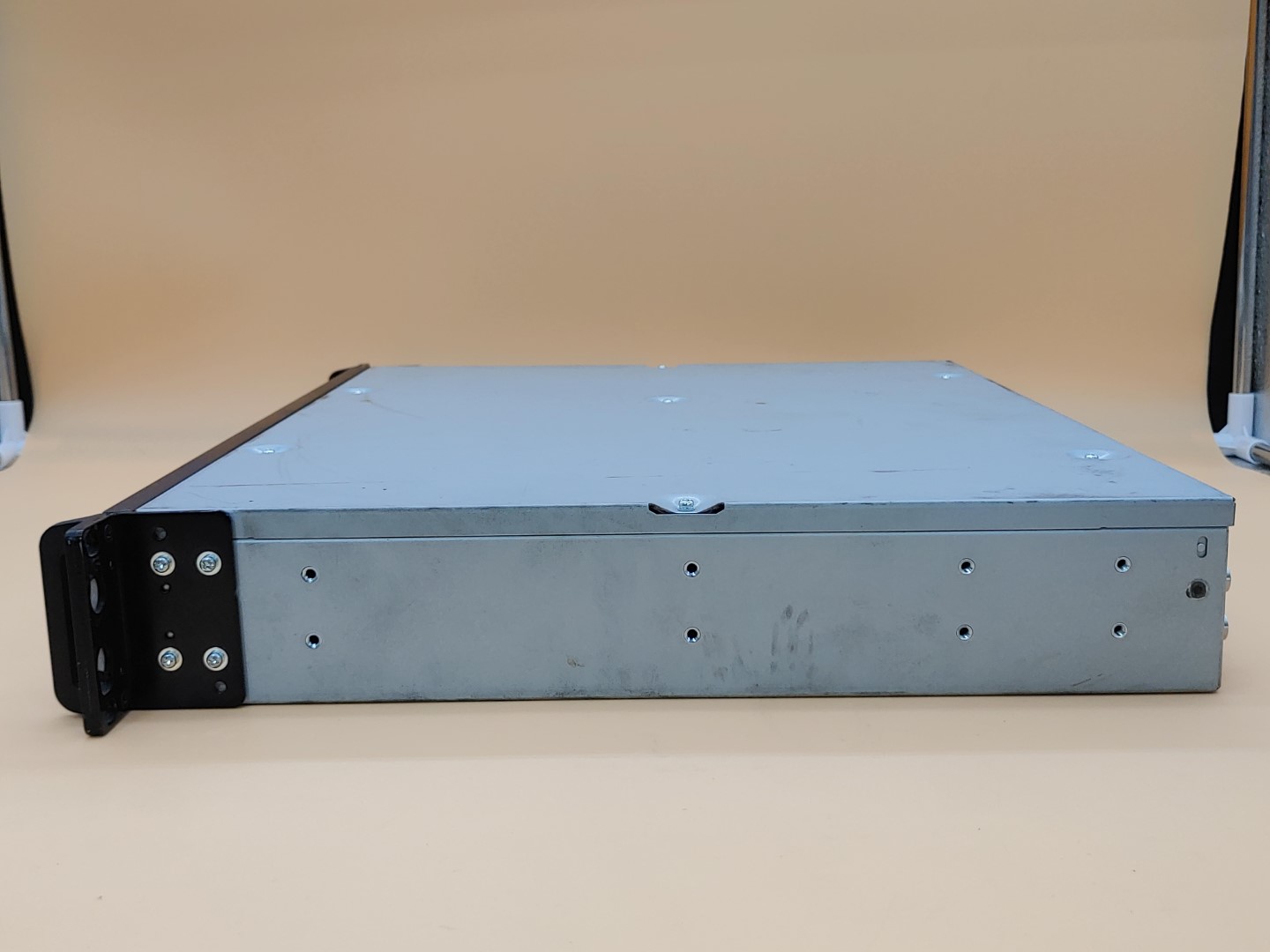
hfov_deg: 51.4
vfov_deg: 39.7
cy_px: 476
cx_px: 635
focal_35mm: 36
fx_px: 1321
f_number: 1.8
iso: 50
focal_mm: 4.36
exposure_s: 1/78
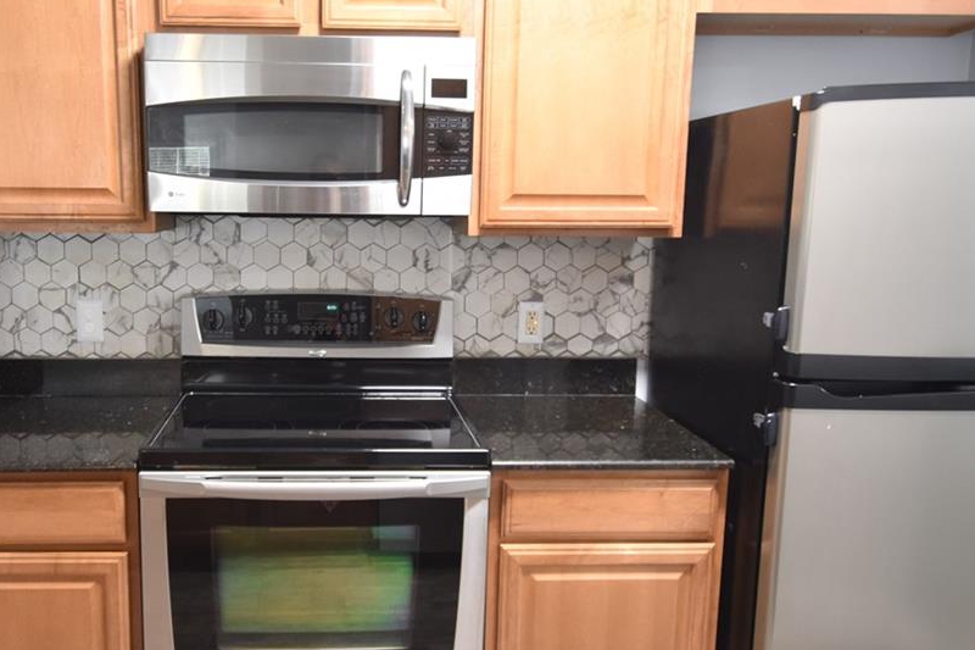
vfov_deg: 43.6
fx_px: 812
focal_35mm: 30
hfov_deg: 61.1
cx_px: 366
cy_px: 328
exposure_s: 1/15
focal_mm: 10
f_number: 3.5
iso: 800
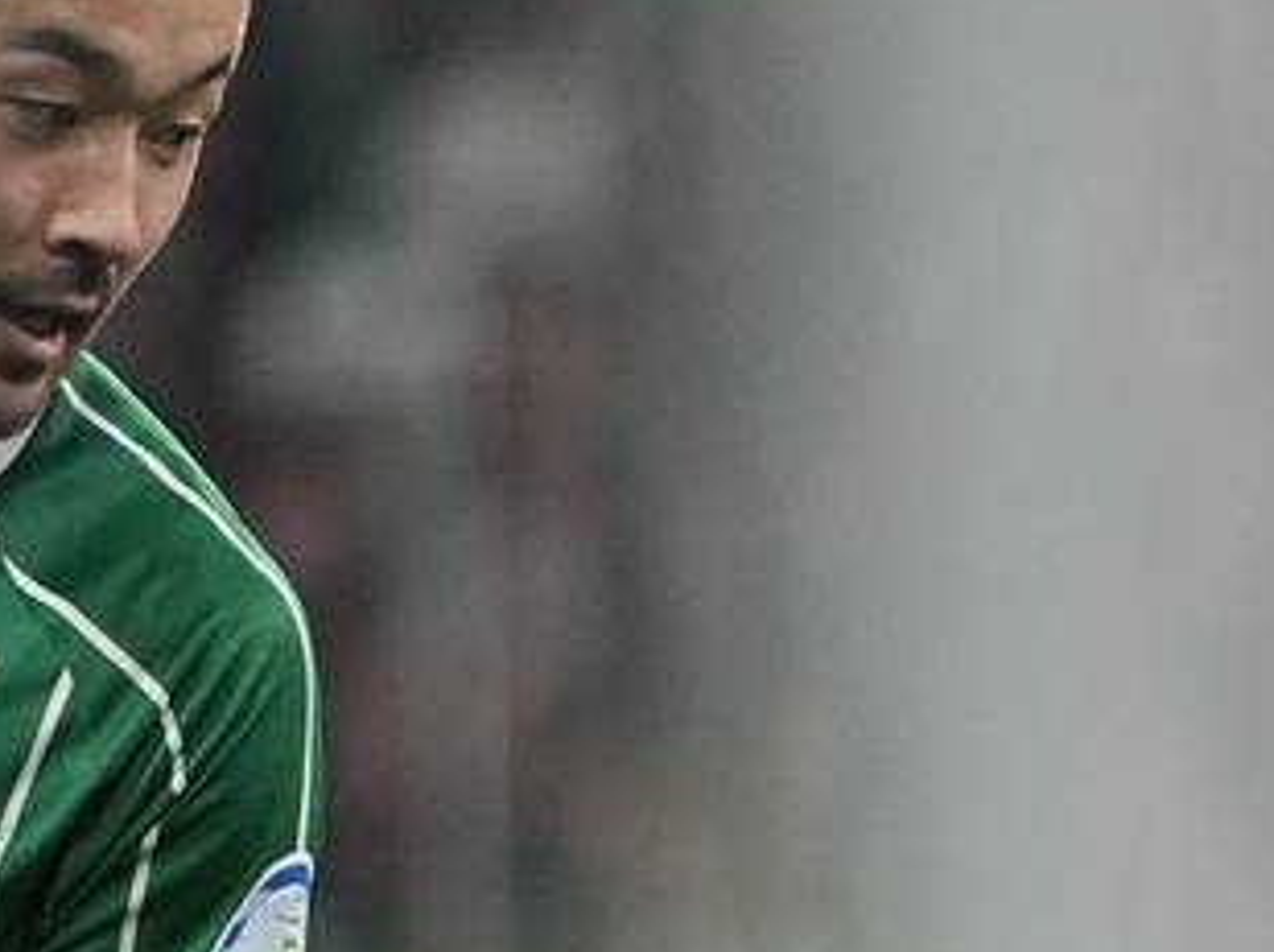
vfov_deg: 0.8
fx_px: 66023
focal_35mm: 1796
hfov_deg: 1.1
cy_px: 1603
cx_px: 3340
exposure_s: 1/1600
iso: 2000
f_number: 2.8
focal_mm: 300
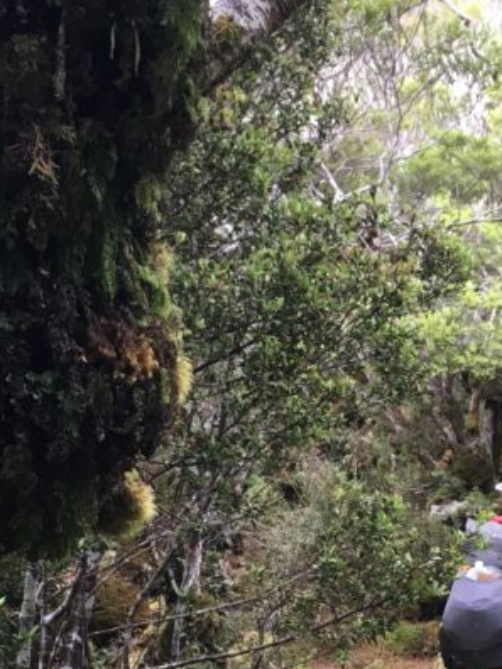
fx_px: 1450
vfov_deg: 25.3
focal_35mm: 75
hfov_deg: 19.6
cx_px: 346
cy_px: 586
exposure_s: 1/33
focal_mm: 4.15
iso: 40
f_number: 2.2
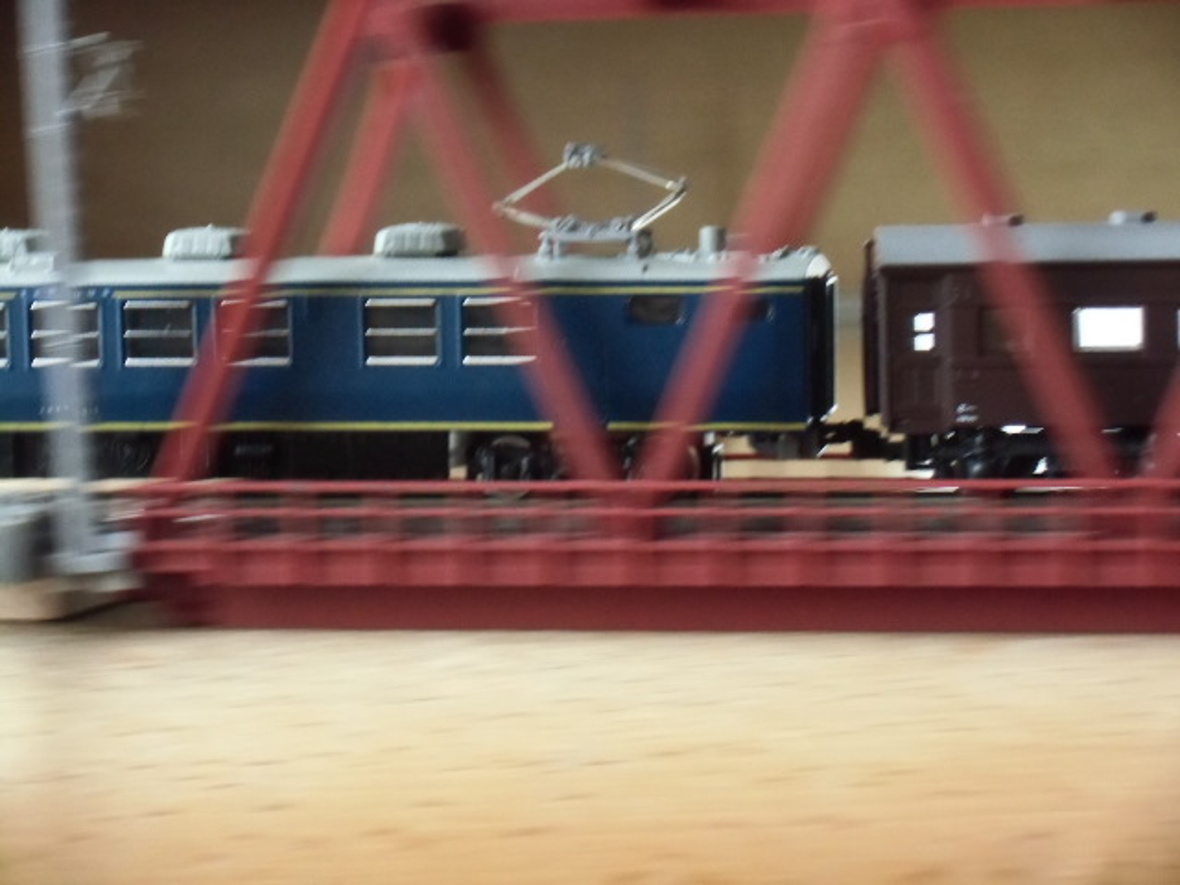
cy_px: 442
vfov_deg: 14.9
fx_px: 3375
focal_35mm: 99
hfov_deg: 19.8
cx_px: 590
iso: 800
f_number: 5.2
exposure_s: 1/50
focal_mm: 17.45
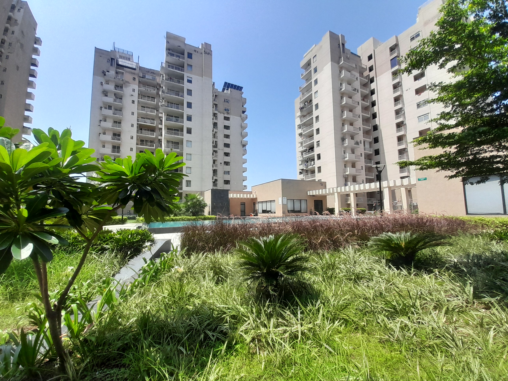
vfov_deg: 89.9
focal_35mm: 13
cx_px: 254
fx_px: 191
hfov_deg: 106.2
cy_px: 190
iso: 40
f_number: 2.2
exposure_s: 1/1009
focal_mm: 1.13
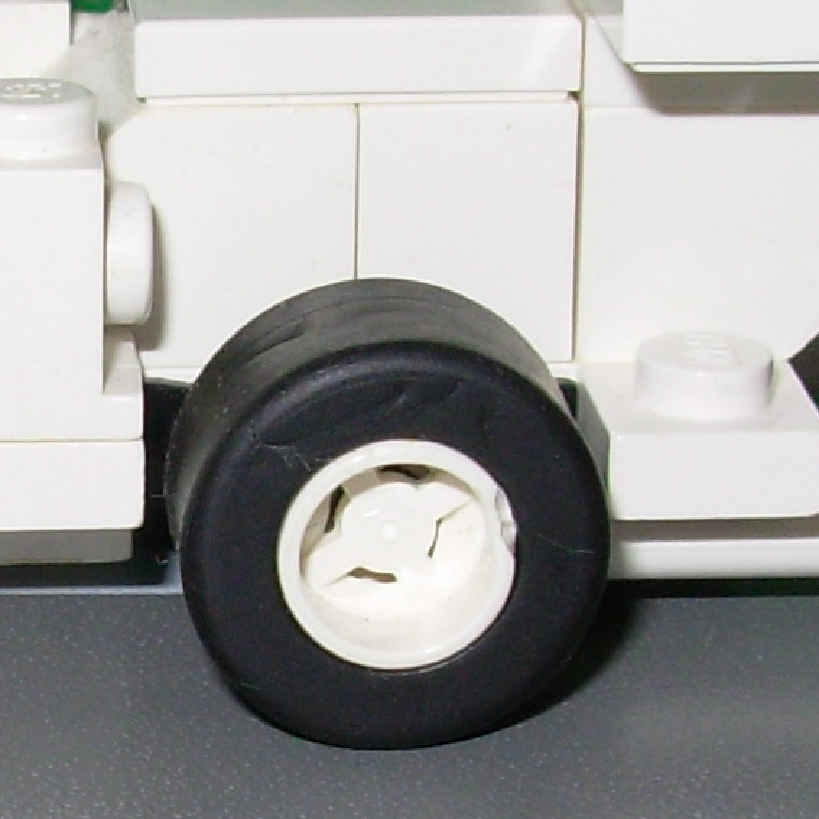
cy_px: 513
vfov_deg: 11.6
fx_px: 4015
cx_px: -311
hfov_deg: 11.3
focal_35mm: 150
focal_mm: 6.3
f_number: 4.9
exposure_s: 1/32
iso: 50
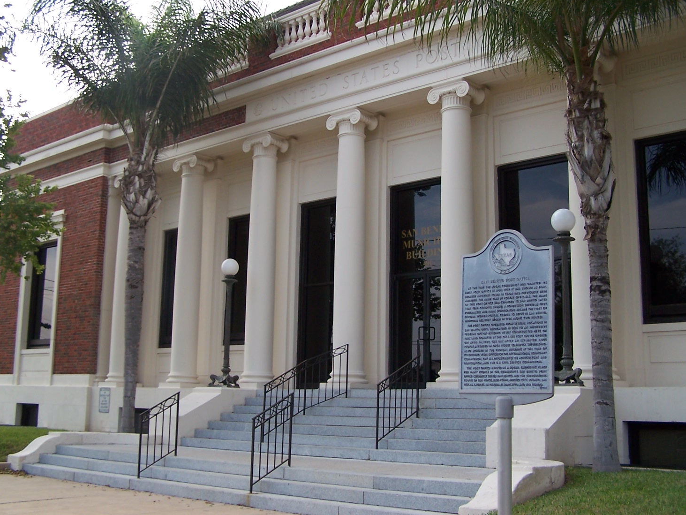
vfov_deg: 33.6
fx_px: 852
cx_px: 340
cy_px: 232
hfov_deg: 43.8
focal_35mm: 43
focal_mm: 6.3
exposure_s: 1/500
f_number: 2.8
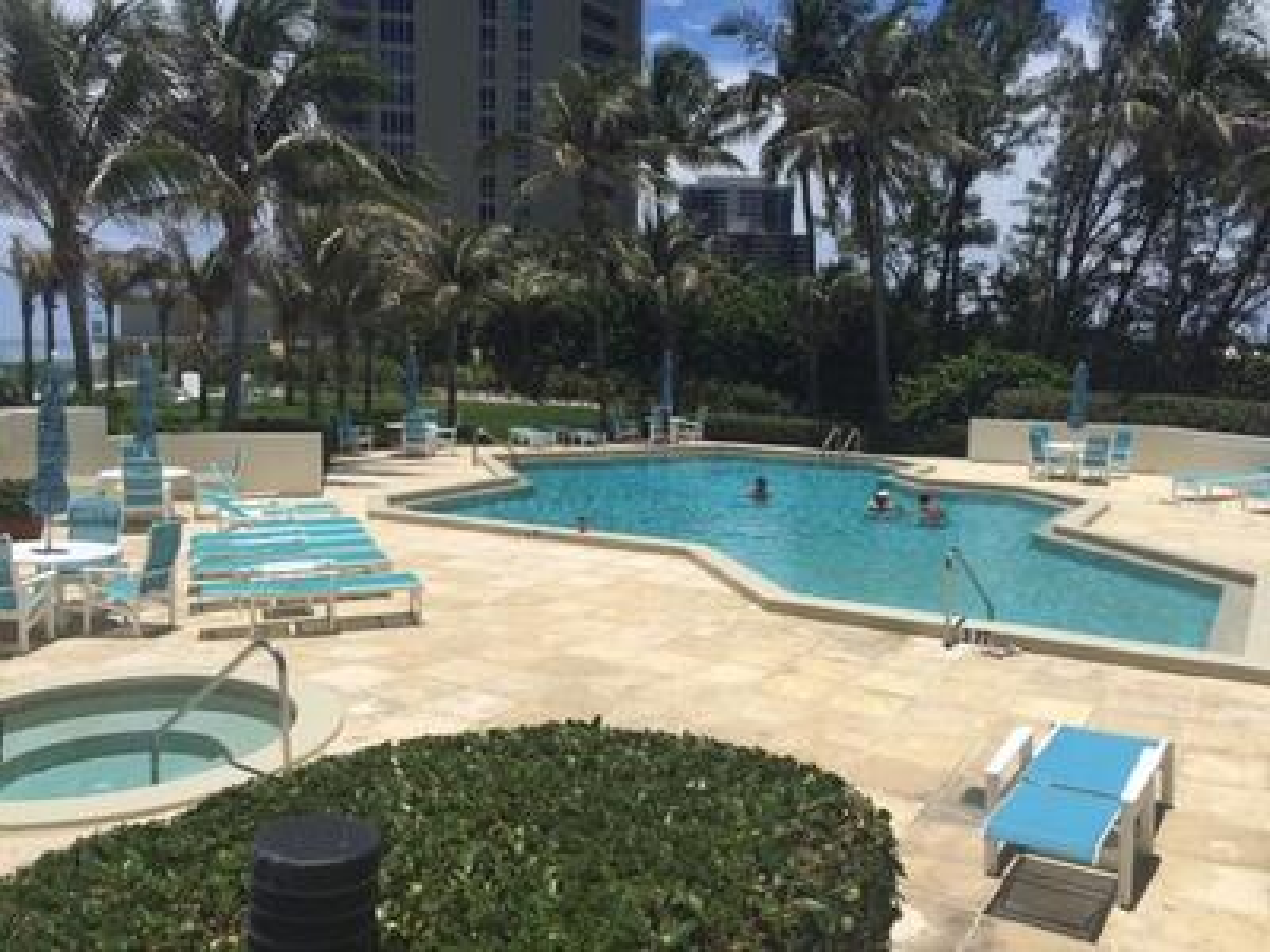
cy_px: 476
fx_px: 1064
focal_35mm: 29
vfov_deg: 48.2
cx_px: 635
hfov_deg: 61.7
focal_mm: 4.15
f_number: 2.2
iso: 32
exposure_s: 1/4405
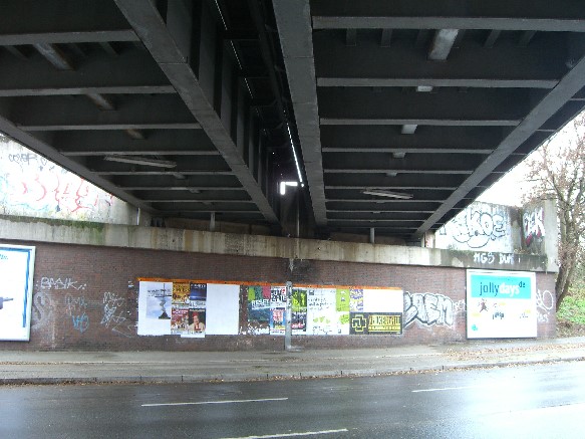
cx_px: 292
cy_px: 220
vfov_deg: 37.7
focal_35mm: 38
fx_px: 642
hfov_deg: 49.0
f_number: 2.8
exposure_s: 1/20
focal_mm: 7.9
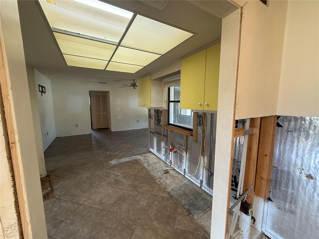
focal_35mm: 14
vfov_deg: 85.7
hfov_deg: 102.1
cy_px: 120
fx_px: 129
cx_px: 160
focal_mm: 2.22
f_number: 2.2
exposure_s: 1/120
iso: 320
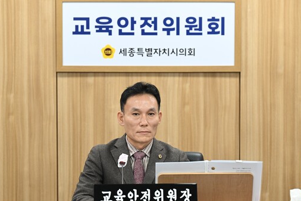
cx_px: 143
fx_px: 1387
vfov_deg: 8.3
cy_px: 118
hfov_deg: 12.4
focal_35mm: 166
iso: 3200
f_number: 4.5
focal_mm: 140
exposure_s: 1/250
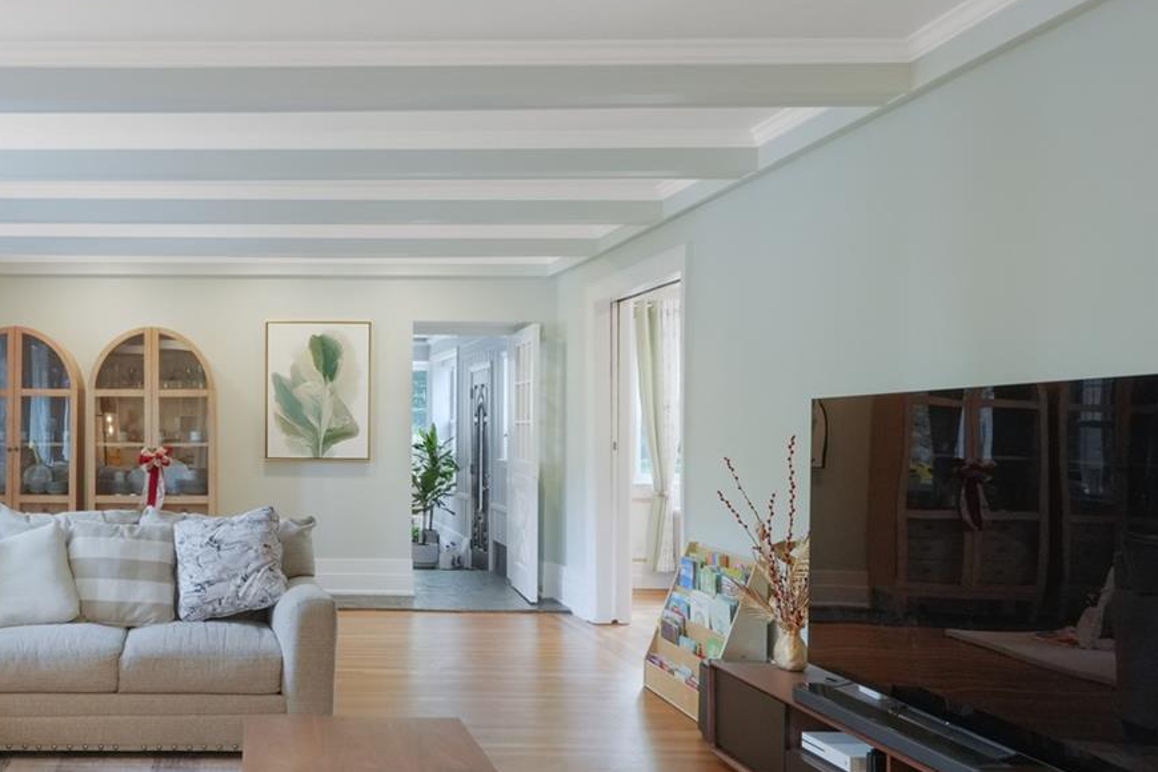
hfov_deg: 53.3
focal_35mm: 33
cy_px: 429
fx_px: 1061
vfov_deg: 39.9
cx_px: 227
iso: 1600
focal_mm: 14
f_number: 14
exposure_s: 1/50
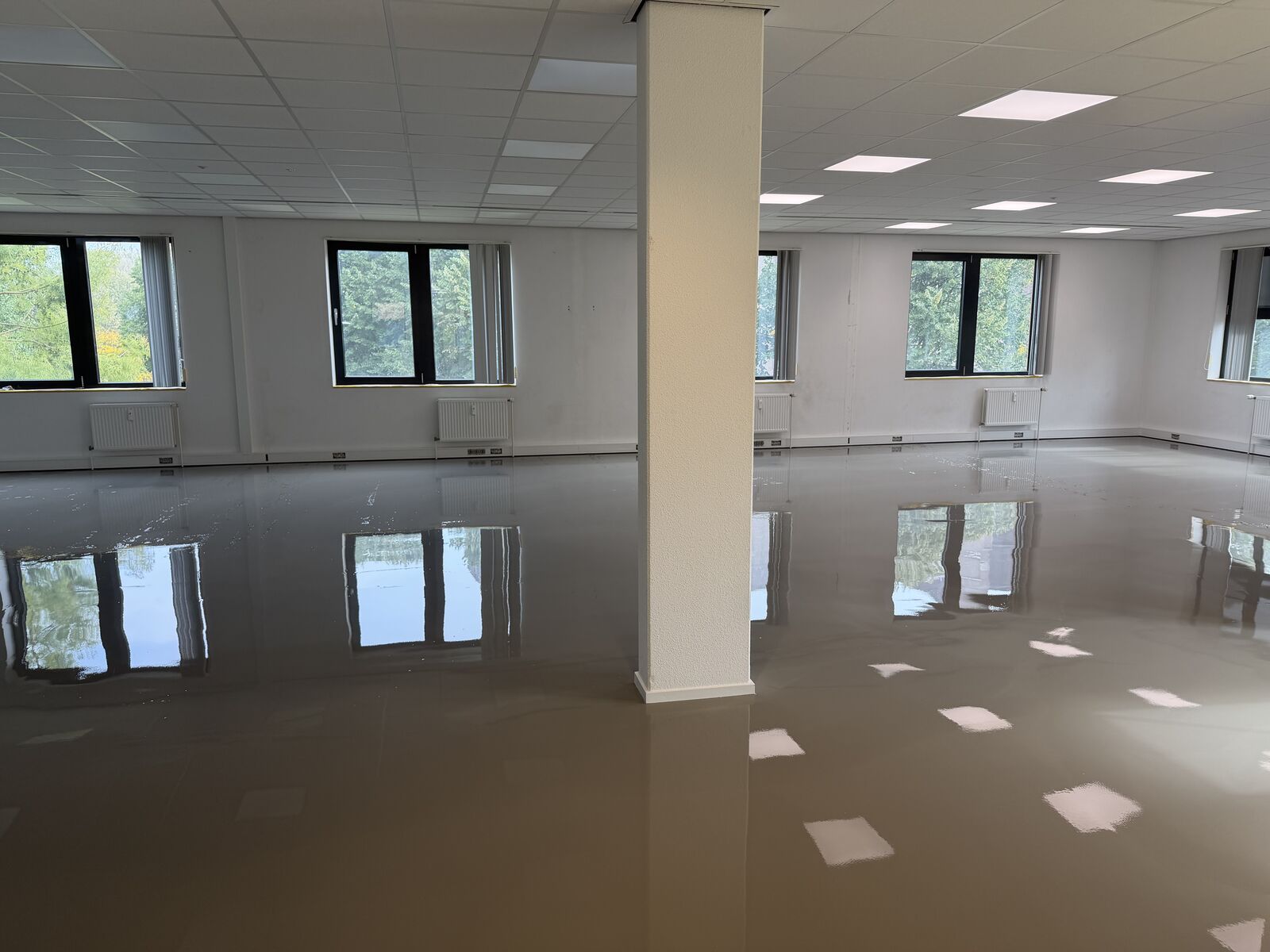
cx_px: 635
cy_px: 476
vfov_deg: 56.8
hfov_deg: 71.6
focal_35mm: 24
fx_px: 881
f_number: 1.78
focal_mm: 6.76
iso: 80
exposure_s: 1/176
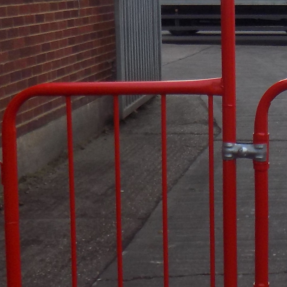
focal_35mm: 97
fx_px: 910
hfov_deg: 16.4
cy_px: 79
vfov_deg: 17.8
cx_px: 428
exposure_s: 1/125
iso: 80
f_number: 3.1
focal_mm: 4
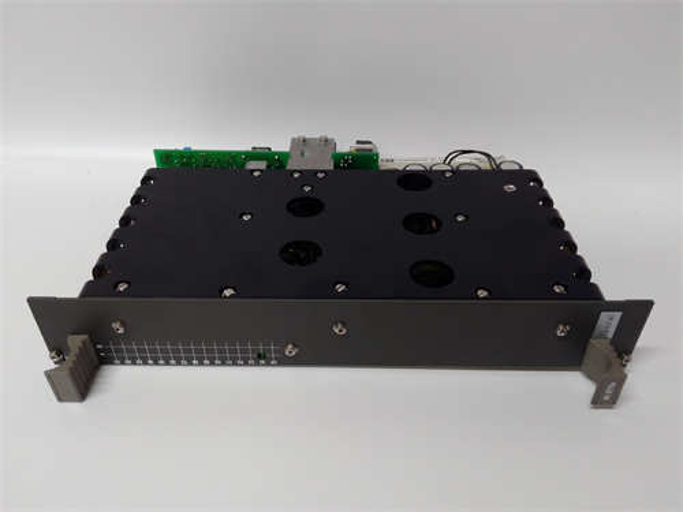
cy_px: 256
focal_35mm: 27
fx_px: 533
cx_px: 342
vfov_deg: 51.4
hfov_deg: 65.3
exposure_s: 1/33
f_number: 2
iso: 231
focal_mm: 3.79
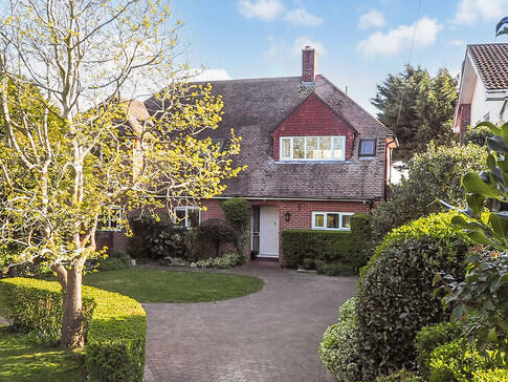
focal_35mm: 38
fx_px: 558
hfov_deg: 48.7
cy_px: 215
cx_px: 208
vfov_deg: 37.7
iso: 200
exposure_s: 1/200
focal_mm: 9
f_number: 6.3
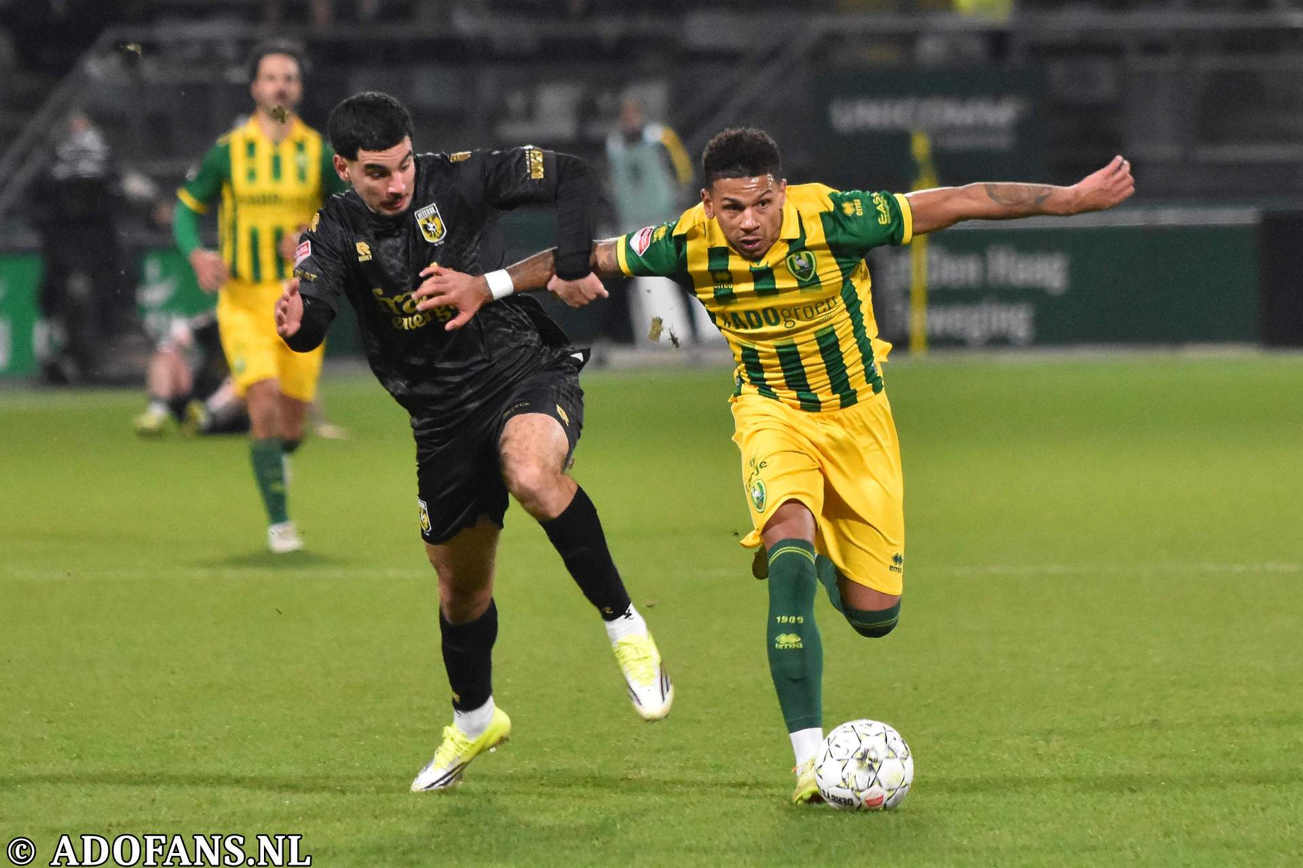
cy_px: 434
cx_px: 652
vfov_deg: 5.2
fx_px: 9500
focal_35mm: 262
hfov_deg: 7.8
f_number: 2.8
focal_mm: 175
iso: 4000
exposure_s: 1/640
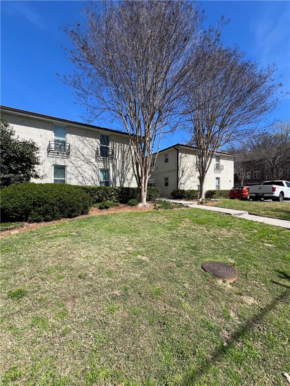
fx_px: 145
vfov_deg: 106.2
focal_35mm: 13
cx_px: 145
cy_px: 193
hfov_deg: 89.9
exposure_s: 1/1206
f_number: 1.8
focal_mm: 1.57
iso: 32
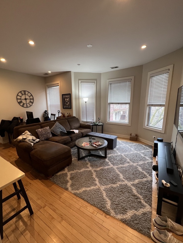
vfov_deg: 102.1
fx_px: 99
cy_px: 123
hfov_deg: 85.5
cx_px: 85
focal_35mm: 14
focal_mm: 1.57
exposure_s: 1/60
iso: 250
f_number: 1.8
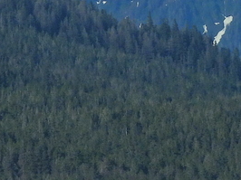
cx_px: 74
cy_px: -9
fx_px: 6705
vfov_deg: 1.5
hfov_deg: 2.1
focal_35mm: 964
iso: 100
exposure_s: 1/1000
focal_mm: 35.7
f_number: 4.5
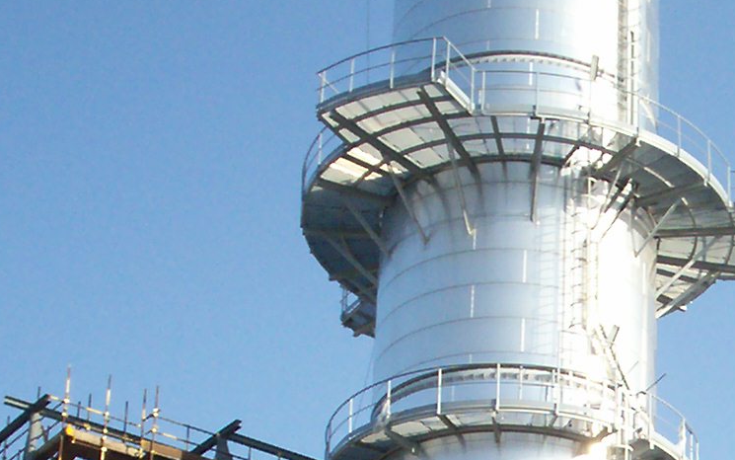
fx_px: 2364
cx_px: 812
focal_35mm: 118
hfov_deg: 17.1
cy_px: 751
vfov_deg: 10.6
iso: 100
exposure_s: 1/419
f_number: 4.5
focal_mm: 5.9
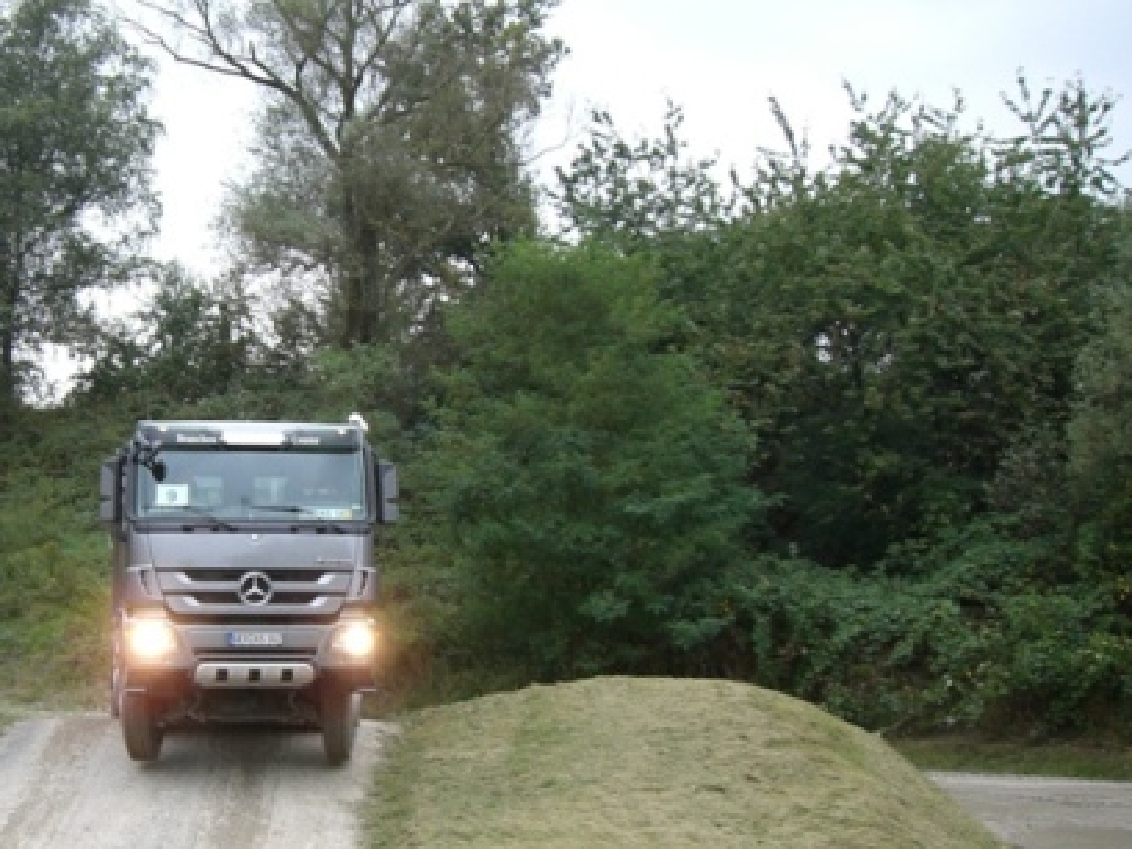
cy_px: 527
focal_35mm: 57
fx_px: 1865
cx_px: 318
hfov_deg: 33.3
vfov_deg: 25.6
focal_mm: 6.2
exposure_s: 1/160
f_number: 2.7
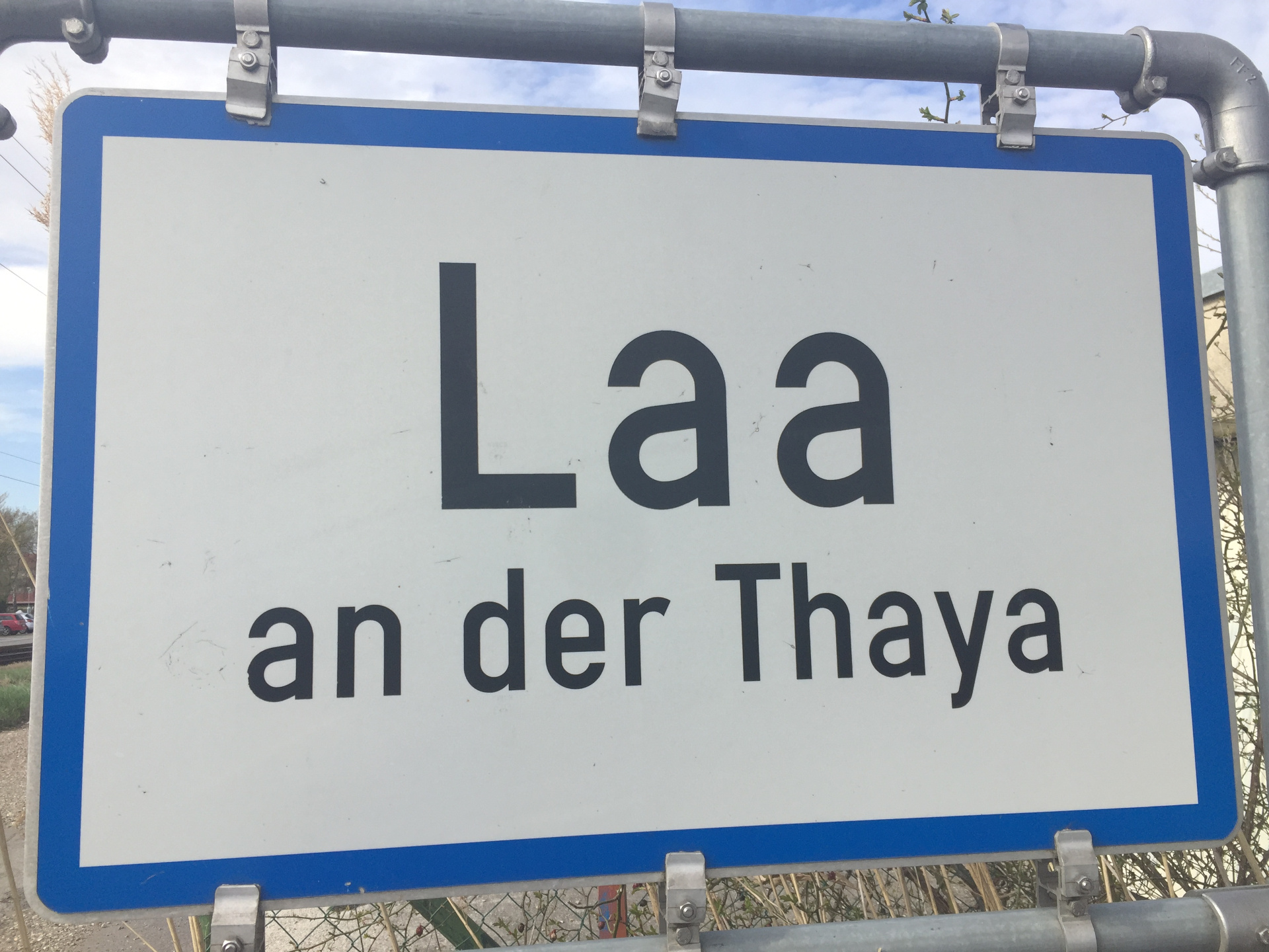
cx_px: 634
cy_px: 476
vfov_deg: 48.2
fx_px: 1063
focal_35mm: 29
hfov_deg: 61.7
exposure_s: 1/1364
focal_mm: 4.15
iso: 32
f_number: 2.2
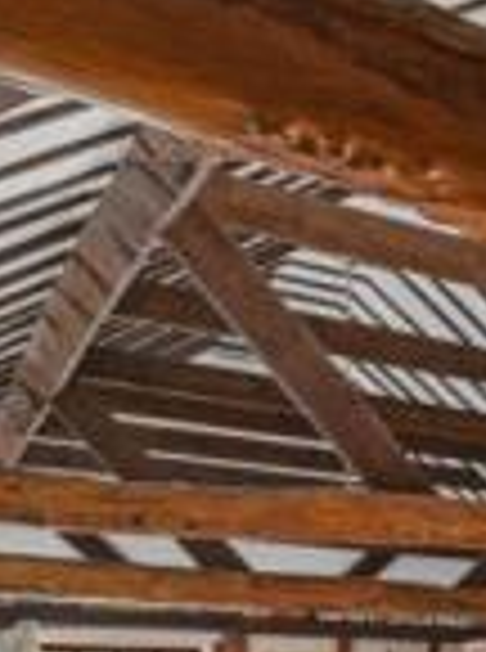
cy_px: 719
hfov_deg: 15.1
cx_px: 1143
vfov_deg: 28.7
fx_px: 1147
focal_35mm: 61
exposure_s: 3
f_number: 8
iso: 400
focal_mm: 14
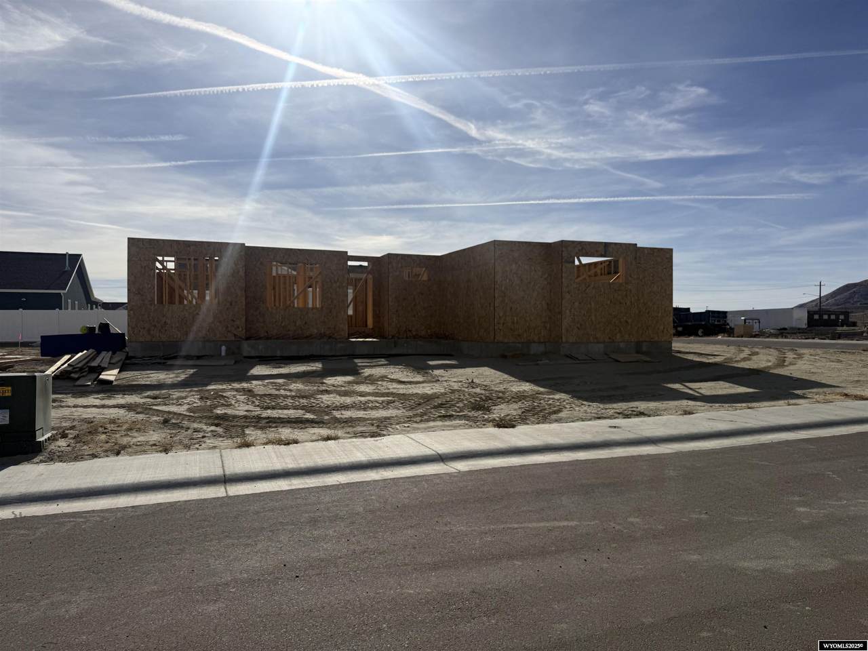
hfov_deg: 71.6
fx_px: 602
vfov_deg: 56.8
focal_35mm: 24
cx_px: 434
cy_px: 326
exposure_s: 1/22727
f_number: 1.78
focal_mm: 6.76
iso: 50
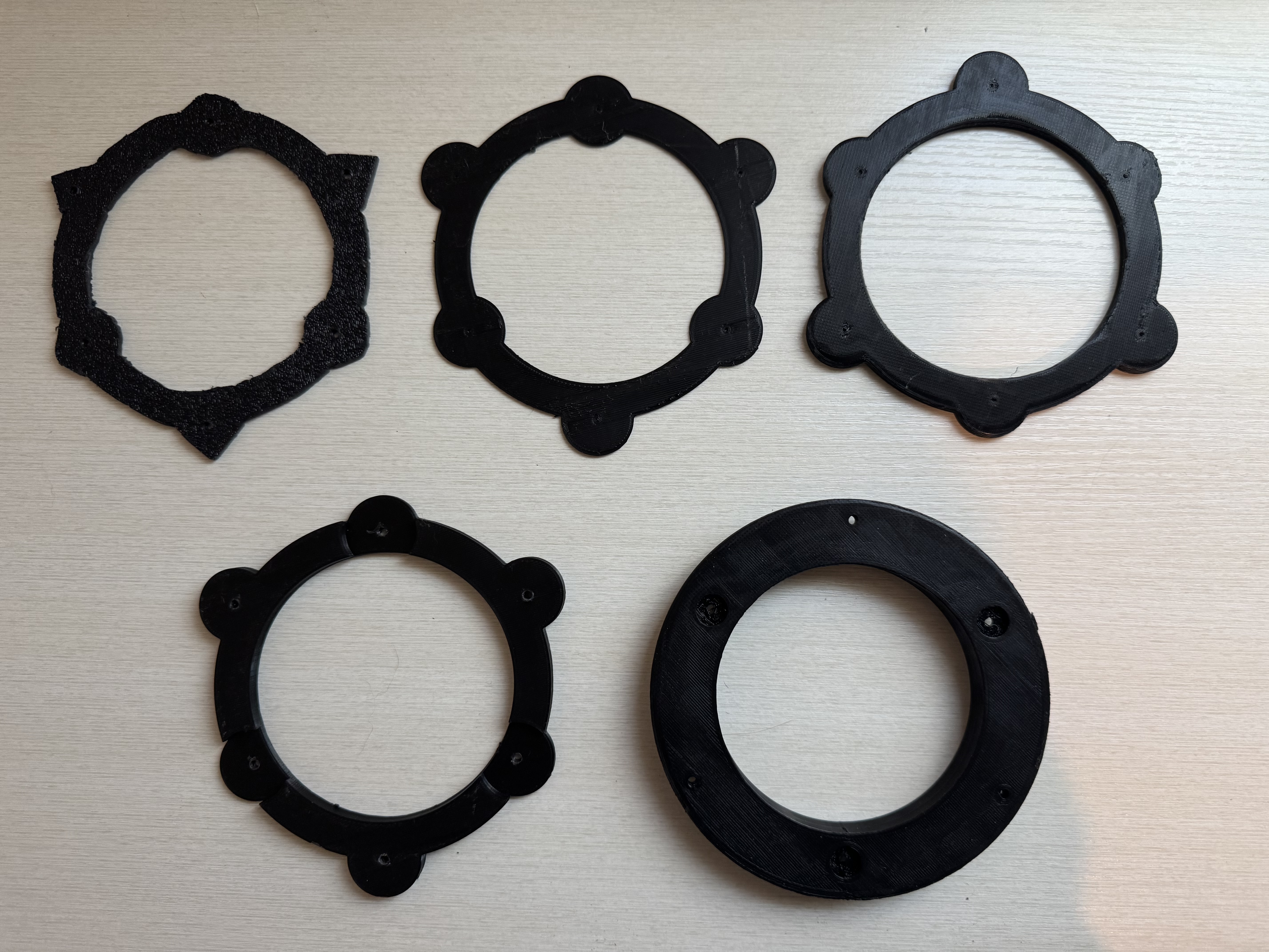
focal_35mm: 24
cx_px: 634
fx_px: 880
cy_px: 476
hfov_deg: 71.6
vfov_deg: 56.8
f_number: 1.78
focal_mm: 6.76
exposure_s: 1/60
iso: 200
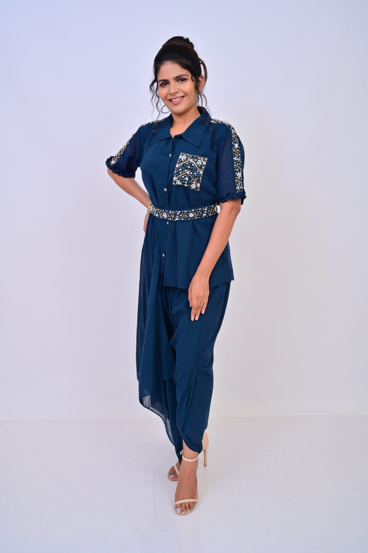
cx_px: 184
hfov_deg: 34.2
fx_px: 599
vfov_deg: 49.6
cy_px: 276
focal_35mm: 39
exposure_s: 1/125
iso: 200
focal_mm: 39
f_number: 4.5
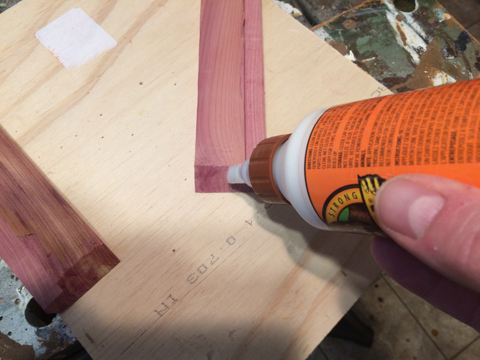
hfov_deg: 61.7
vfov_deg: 48.2
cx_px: 240
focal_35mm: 29
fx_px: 402
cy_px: 180
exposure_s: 1/30
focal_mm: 4.15
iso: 100
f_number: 2.2
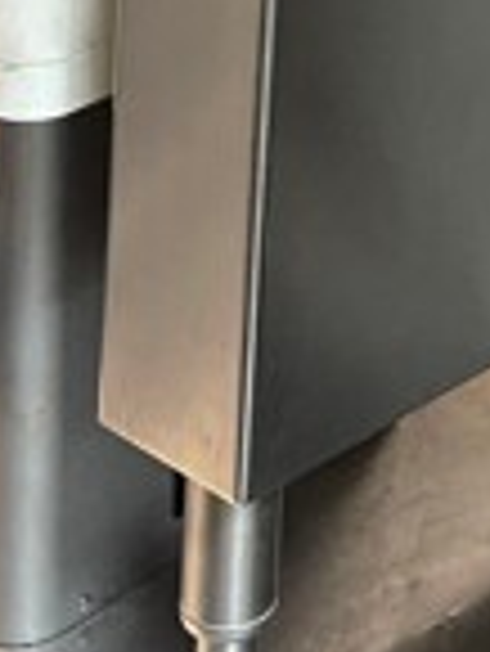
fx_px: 2752
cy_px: -564
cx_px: 683
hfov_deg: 9.9
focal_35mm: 146
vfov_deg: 12.3
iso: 320
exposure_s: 1/60
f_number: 1.6
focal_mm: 5.1
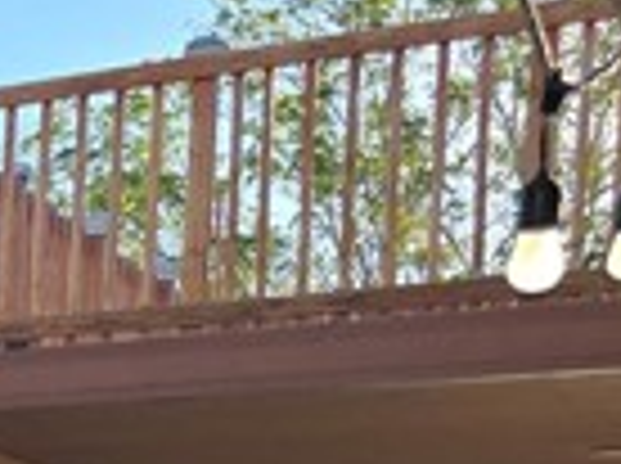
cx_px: -526
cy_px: 743
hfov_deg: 15.6
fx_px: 1916
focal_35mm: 107
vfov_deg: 12.9
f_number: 1.7
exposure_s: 1/516
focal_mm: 6.3
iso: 12
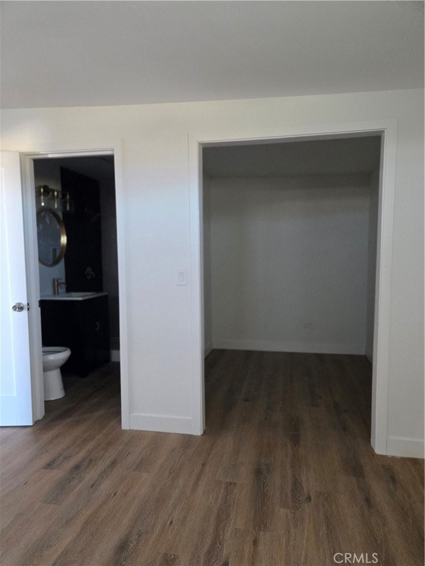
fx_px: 377
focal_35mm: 23
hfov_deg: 58.9
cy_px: 283
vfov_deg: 73.9
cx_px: 212
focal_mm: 5.4
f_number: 1.8
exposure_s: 1/120
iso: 800
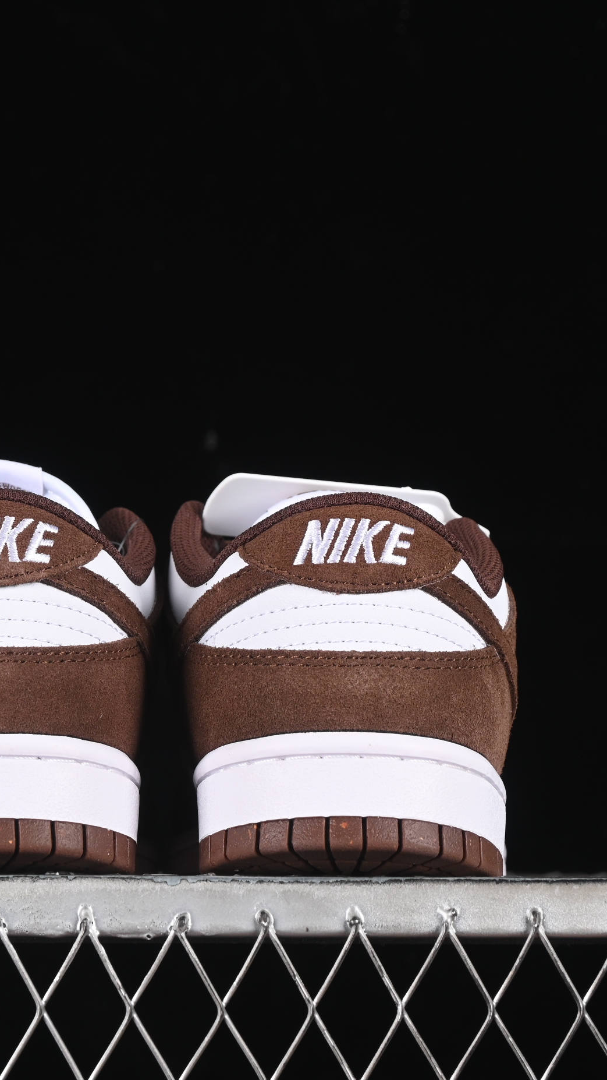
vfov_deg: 18.2
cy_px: 540
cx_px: 173
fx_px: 3376
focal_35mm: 118
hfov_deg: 10.3
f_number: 7.1
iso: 160
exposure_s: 1/60
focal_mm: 50
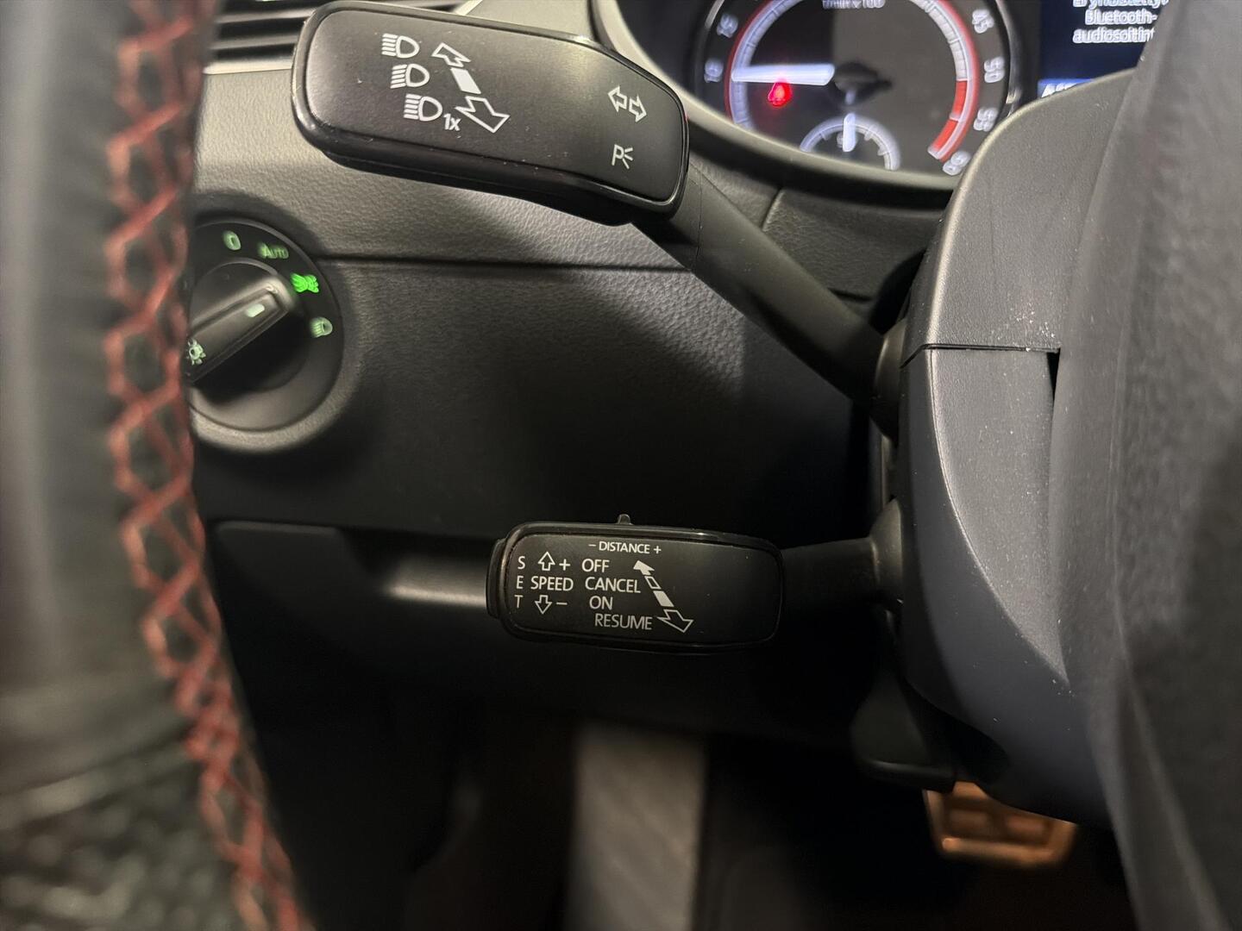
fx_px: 861
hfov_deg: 71.6
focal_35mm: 24
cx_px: 621
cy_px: 466
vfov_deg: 56.8
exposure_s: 1/25
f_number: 1.78
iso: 800
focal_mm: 6.76
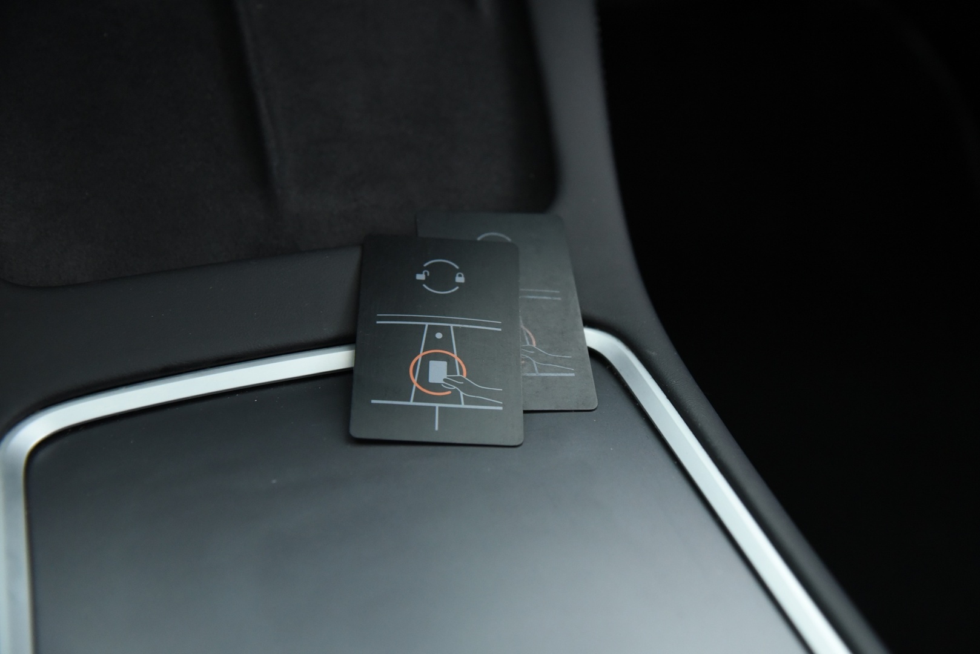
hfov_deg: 39.6
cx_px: 490
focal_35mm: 50
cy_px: 327
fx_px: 1362
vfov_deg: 27.0
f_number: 4
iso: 4000
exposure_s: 1/25
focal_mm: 50
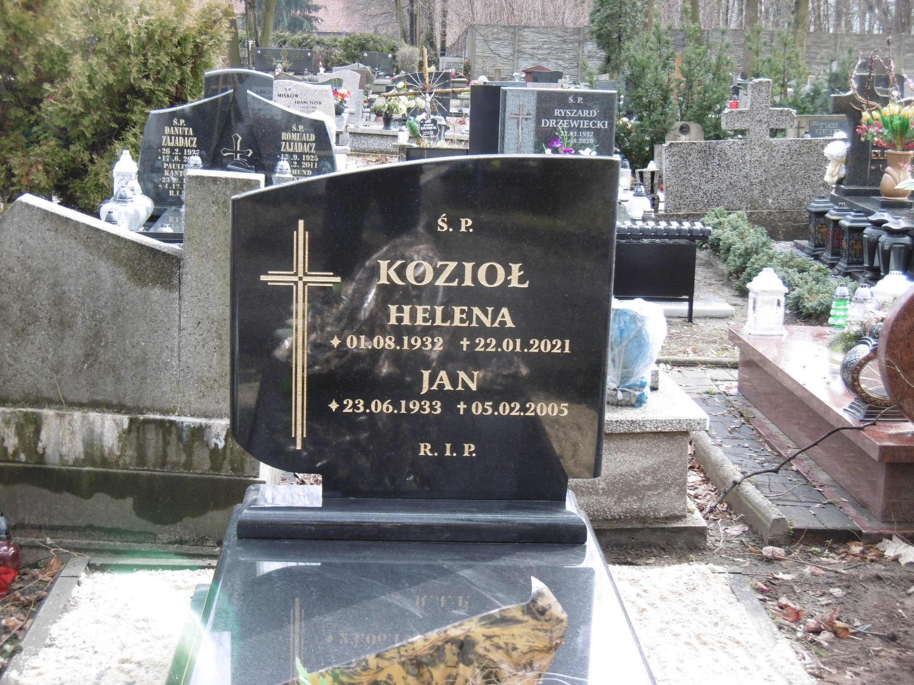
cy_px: 342
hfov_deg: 32.7
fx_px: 1558
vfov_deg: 24.8
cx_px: 457
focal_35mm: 59
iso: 100
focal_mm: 10.5
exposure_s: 1/60
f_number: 4.2
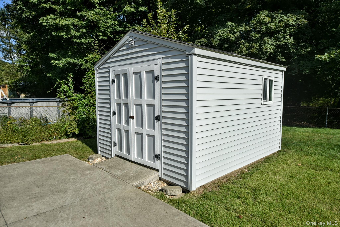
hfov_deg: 73.7
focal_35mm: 24
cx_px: 170
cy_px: 114
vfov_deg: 53.1
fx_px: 227
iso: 100
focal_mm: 24
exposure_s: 1/4000
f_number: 2.8
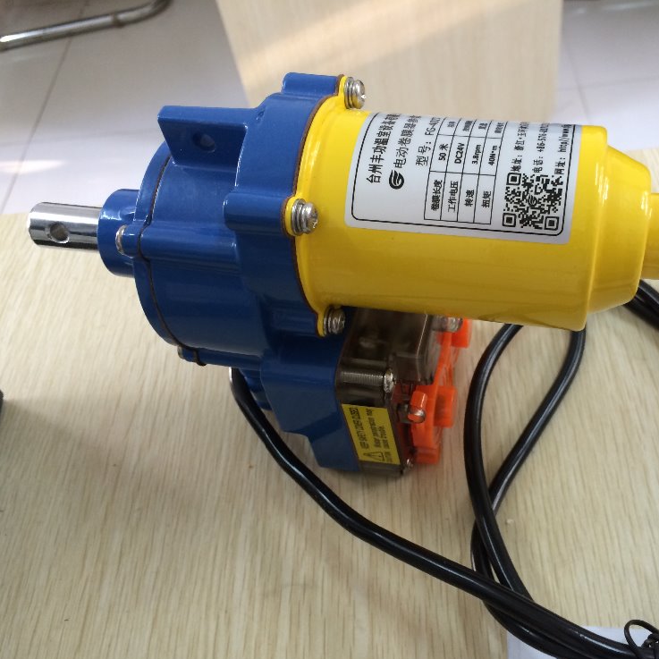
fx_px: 775
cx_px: 433
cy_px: 334
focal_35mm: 36
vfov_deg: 46.0
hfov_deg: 45.4
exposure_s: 1/33
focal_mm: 4.12
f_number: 2.2
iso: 160
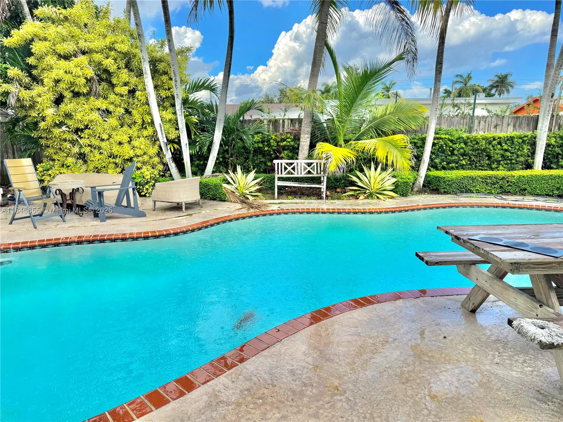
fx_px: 390
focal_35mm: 24
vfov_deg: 56.8
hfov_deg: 71.6
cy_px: 211
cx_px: 282
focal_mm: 6.76
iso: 80
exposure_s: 1/1261
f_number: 1.78
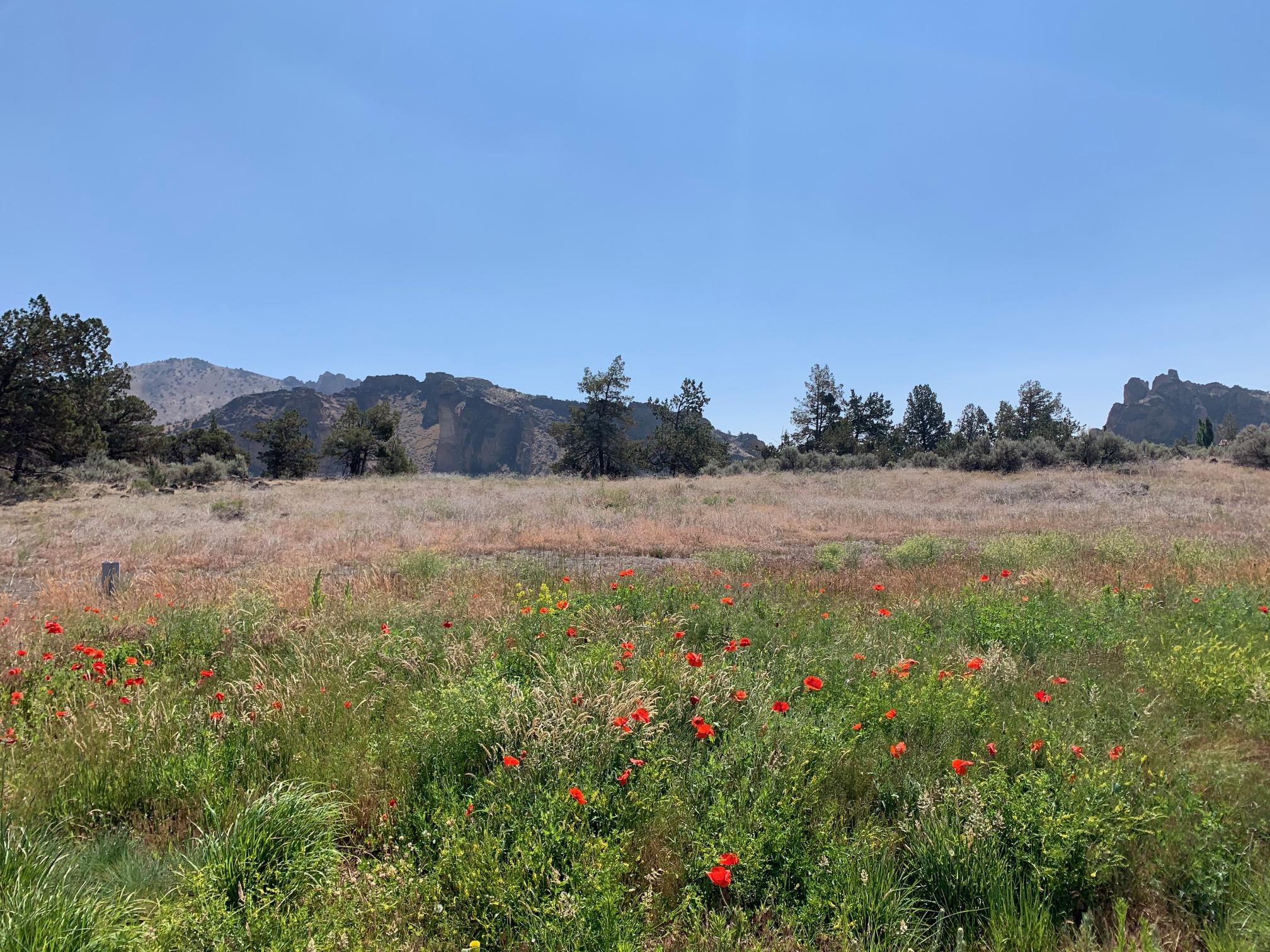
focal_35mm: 26
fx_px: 954
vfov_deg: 53.1
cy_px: 476
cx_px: 635
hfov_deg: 67.3
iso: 25
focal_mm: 4.25
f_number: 1.8
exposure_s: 1/3289
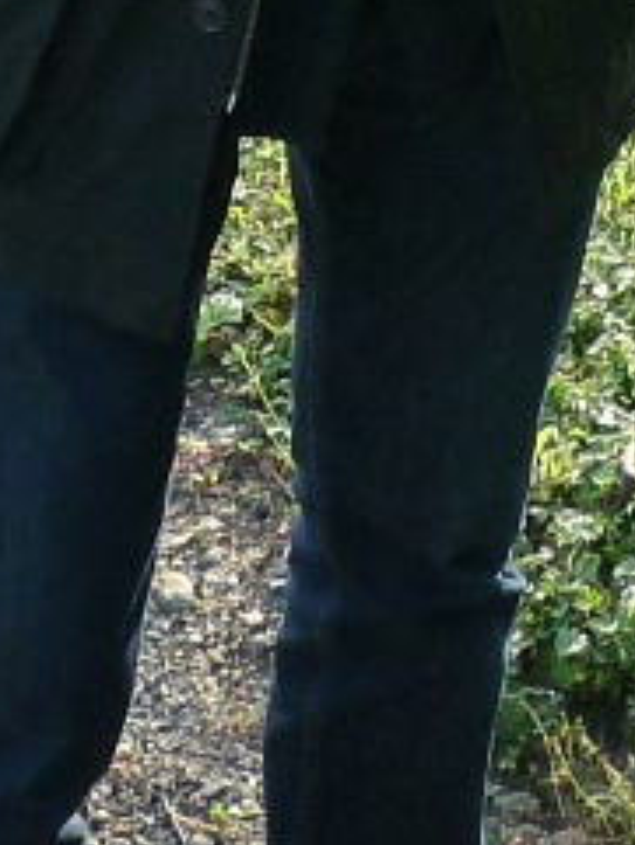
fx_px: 3837
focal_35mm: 157
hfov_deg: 9.4
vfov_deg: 11.3
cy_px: -887
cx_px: 488
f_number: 2.8
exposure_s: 1/400
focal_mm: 4.5
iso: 160
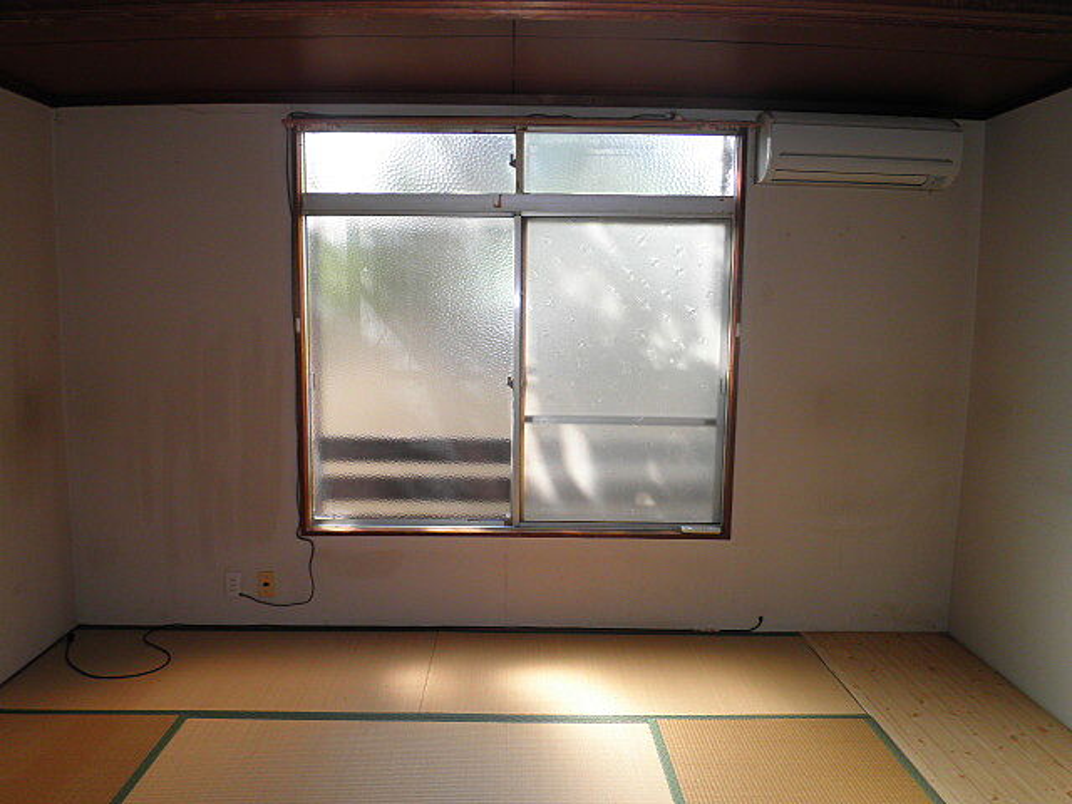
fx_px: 805
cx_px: 536
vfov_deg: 53.1
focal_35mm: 26
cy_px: 402
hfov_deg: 67.3
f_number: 2.8
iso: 64
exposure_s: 1/100
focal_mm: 4.7
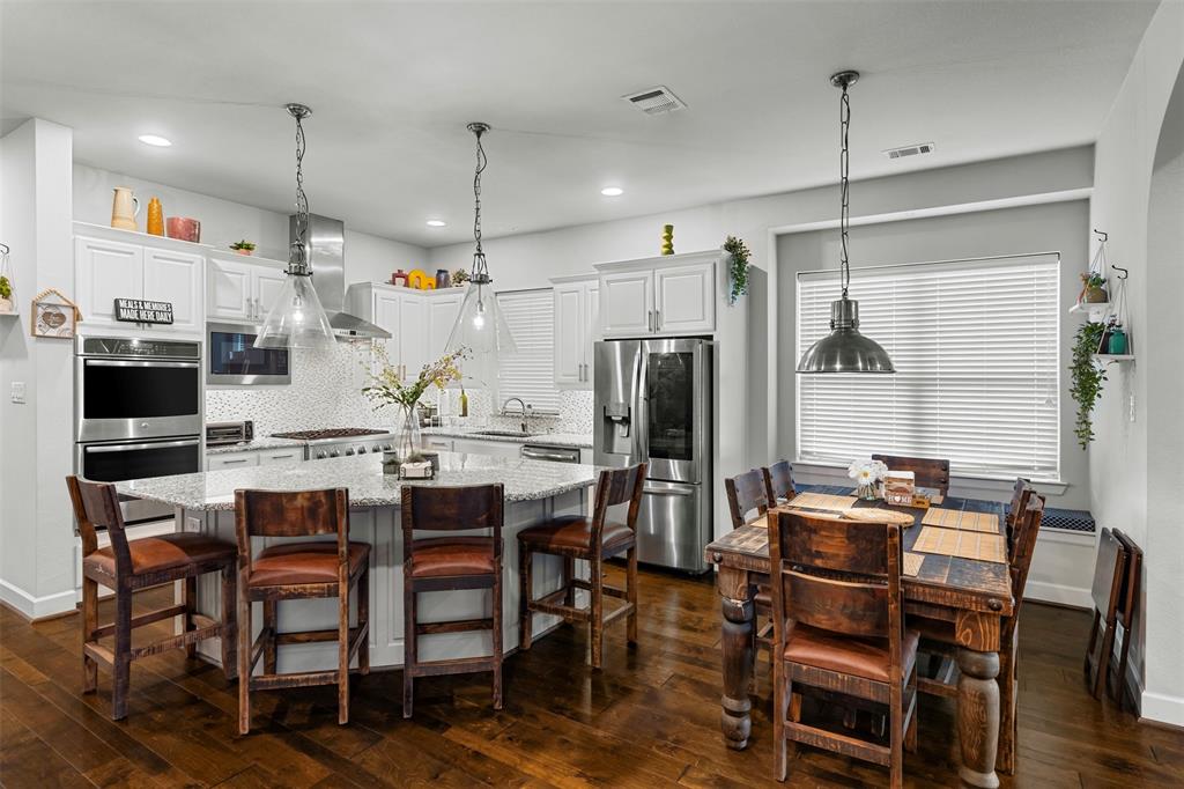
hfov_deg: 90.0
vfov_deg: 67.3
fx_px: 592
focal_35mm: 18
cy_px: 394
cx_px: 592
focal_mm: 18
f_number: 8
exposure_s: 1.3
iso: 400
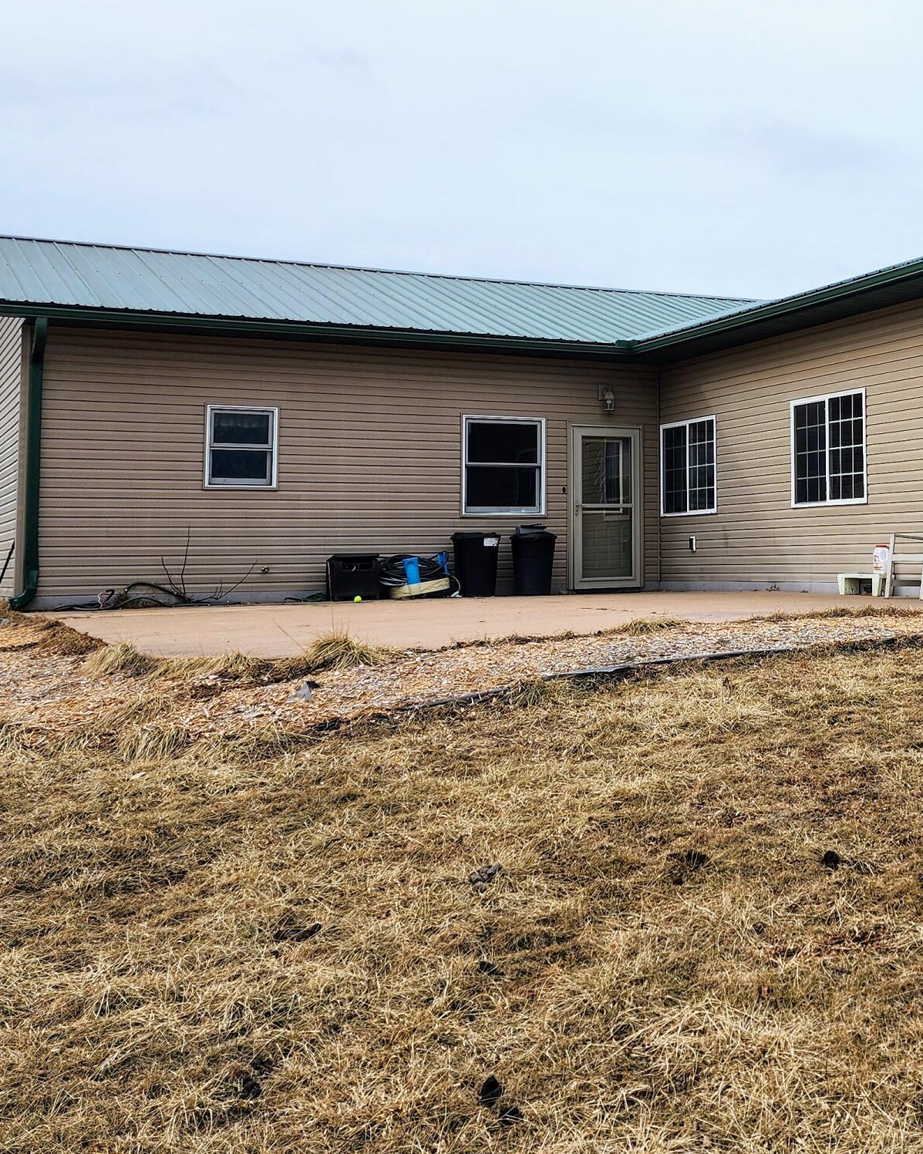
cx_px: 782
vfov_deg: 40.8
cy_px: 405
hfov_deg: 32.2
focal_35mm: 45
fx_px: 1537
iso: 12
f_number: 1.8
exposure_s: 1/805
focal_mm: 6.4
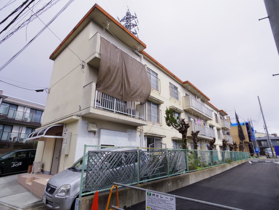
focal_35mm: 17
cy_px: 105
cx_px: 140
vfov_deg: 74.7
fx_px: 137
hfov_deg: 91.0
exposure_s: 1/800
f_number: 4.5
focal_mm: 3.8
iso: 200
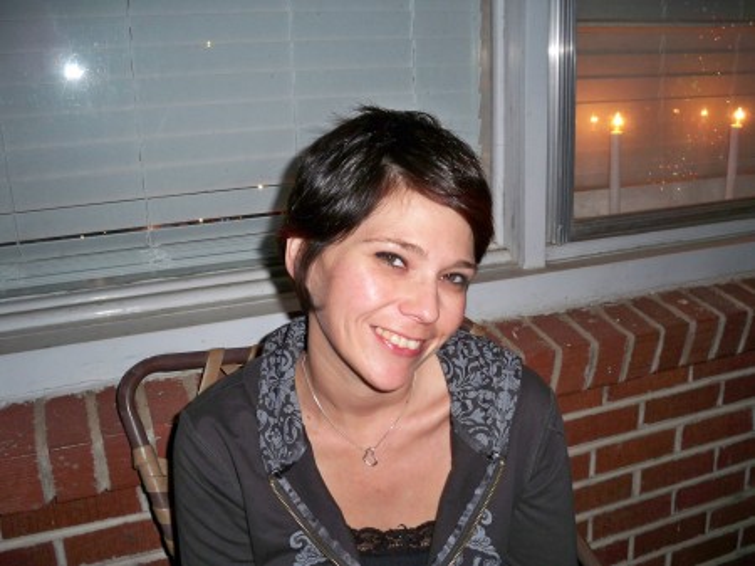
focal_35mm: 35
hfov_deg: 52.7
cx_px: 378
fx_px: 763
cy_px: 283
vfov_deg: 40.7
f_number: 3.1
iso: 200
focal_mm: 6.3
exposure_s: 1/60
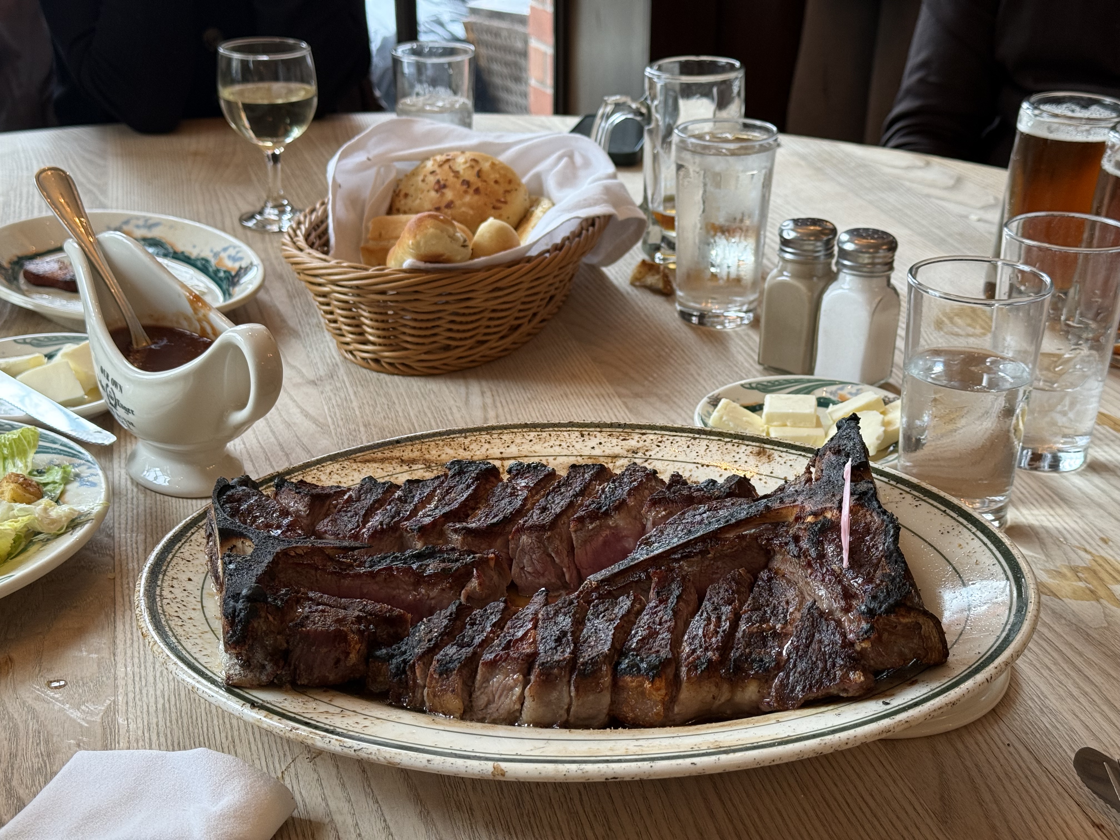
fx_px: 1553
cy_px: 420
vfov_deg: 30.3
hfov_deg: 39.7
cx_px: 560
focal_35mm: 48
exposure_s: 1/60
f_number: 1.78
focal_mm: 6.76
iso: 80
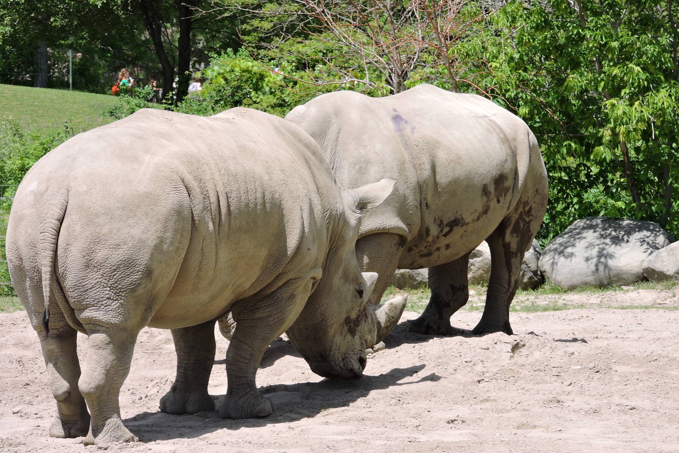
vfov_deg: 5.8
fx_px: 4432
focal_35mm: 235
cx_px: 338
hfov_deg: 8.8
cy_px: 222
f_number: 4.6
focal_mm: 40.1
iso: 100
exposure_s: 1/400
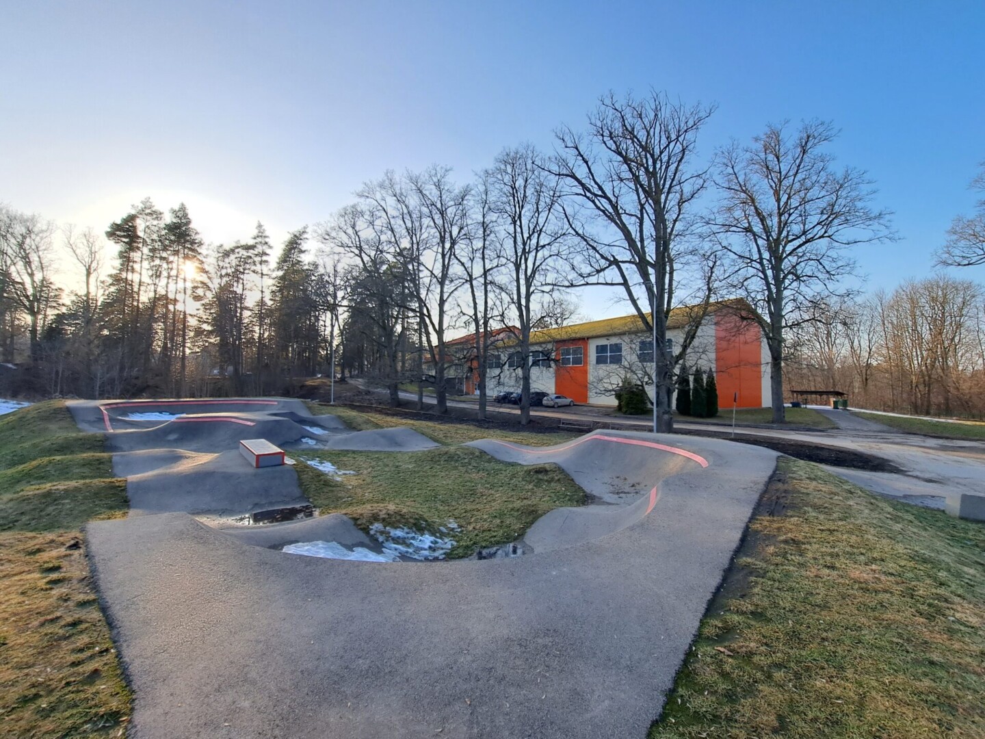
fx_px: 370
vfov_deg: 89.9
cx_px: 492
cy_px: 370
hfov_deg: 106.2
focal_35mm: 13
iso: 50
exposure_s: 1/489
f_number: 2.2
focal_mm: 1.74
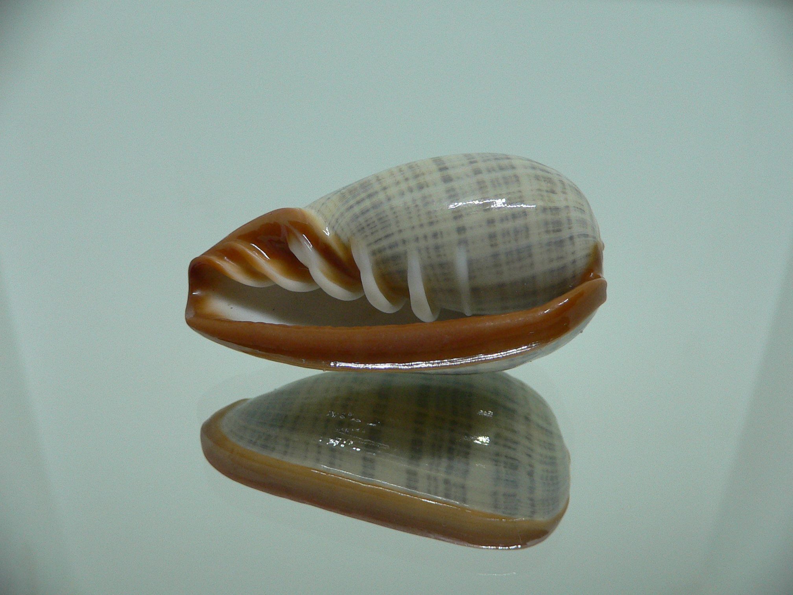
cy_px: 298
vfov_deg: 40.7
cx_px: 396
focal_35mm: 35
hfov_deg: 52.6
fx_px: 802
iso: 150
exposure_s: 1/60
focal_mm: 4.6
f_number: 2.8
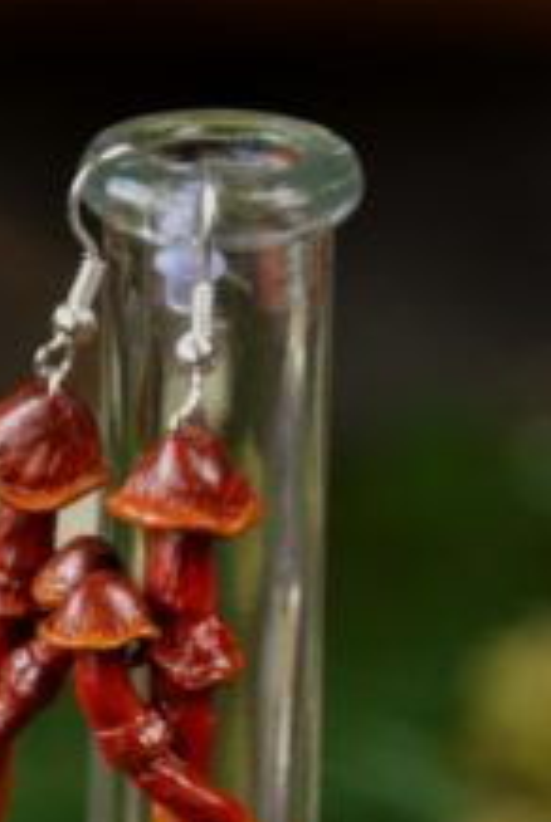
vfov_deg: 7.1
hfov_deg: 4.8
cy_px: 637
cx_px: 96
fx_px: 6612
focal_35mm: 289
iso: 1250
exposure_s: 1/60
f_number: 5.6
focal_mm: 105
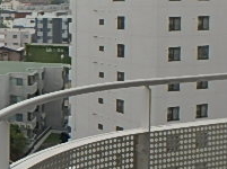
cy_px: 27
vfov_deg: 21.5
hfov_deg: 23.1
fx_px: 439
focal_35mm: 67
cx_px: -120
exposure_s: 1/320
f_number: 3.5
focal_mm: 3.7
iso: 125
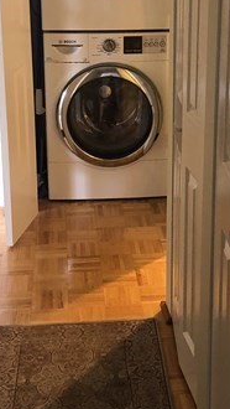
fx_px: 769
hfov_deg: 17.0
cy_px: 126
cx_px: 143
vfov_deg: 29.5
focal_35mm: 71
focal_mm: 4
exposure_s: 1/15
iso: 80
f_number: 1.8
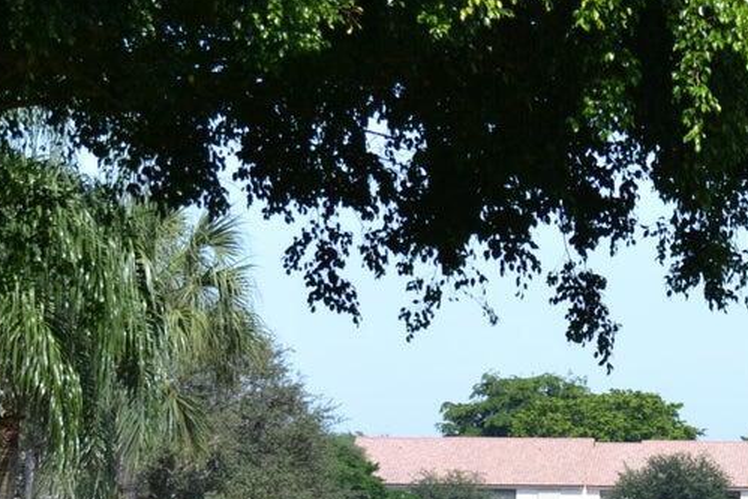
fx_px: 6526
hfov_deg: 6.5
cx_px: 793
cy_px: 518
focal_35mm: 314
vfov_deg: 4.4
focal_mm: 68
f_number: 5
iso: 100
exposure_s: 1/320
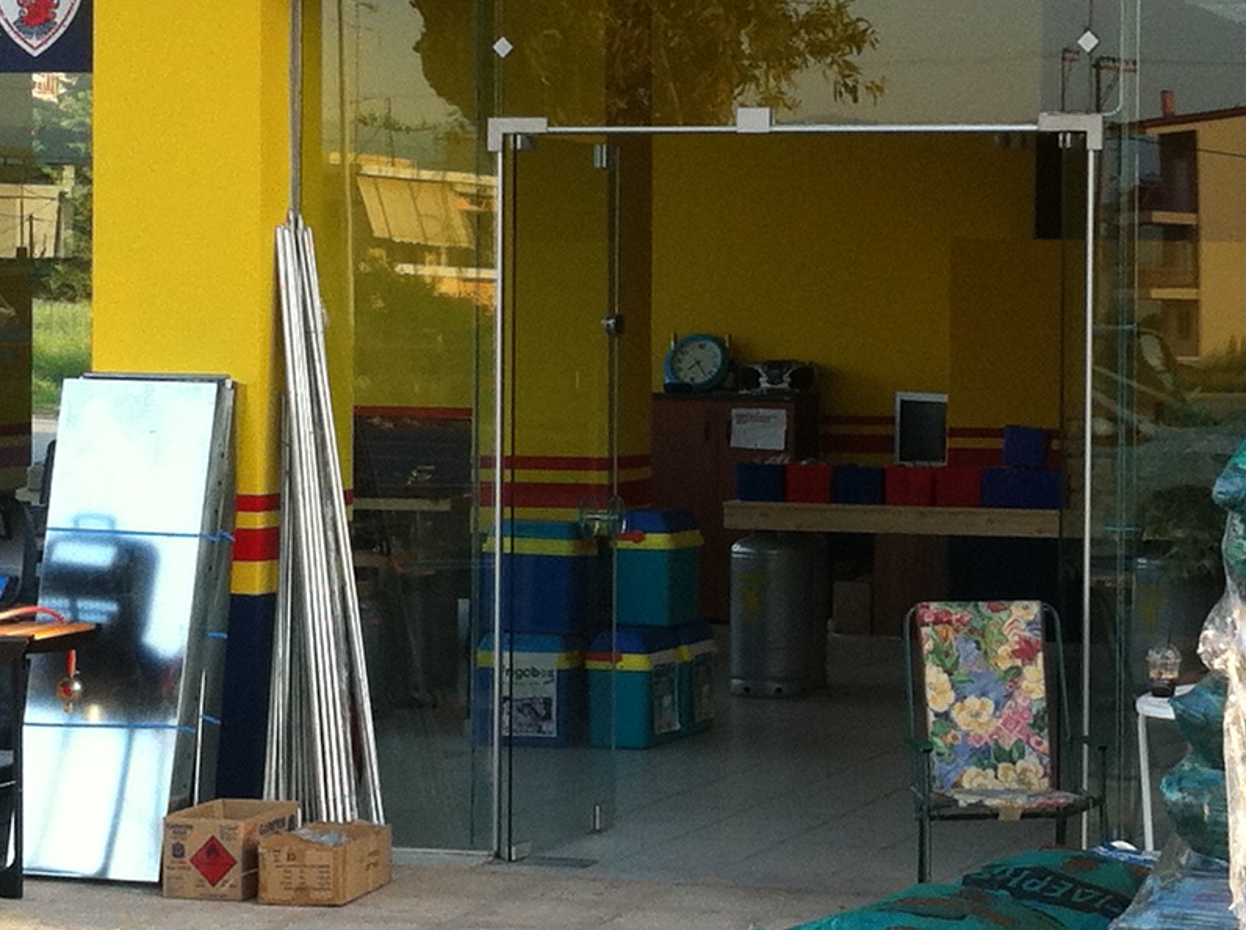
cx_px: 974
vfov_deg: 12.9
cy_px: 380
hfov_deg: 17.2
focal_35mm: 114
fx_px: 4096
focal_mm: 3.85
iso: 80
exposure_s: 1/125
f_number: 2.8
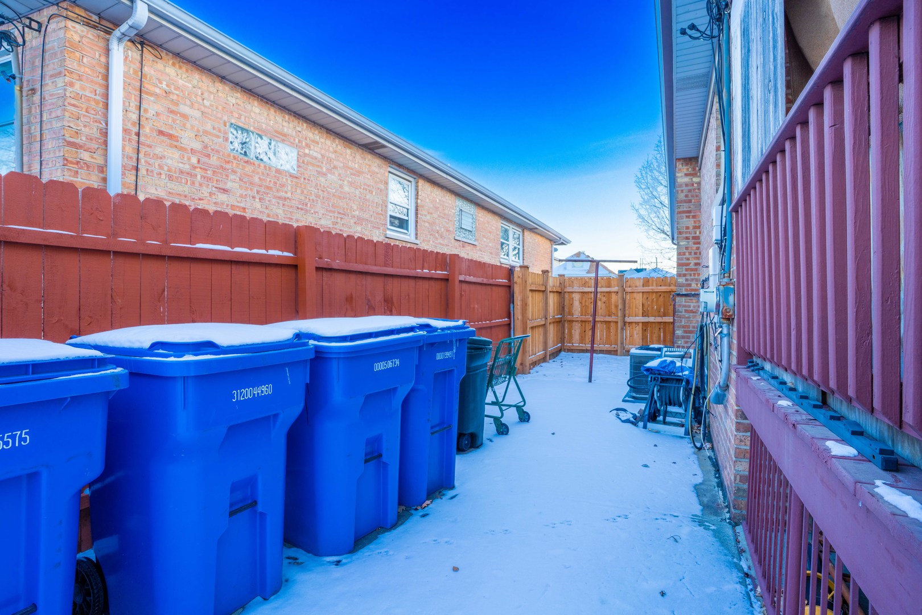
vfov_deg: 70.4
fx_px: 435
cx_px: 461
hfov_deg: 93.3
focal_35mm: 17
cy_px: 308
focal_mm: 17
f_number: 8
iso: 160
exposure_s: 1/200
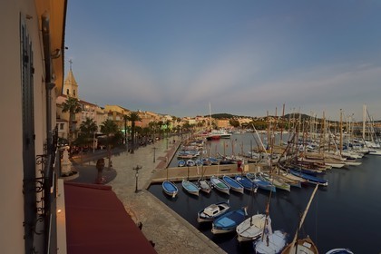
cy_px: 127
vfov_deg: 73.7
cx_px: 190
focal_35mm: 16
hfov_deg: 96.7
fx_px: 169
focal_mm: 16
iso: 1600
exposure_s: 1/80
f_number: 6.3
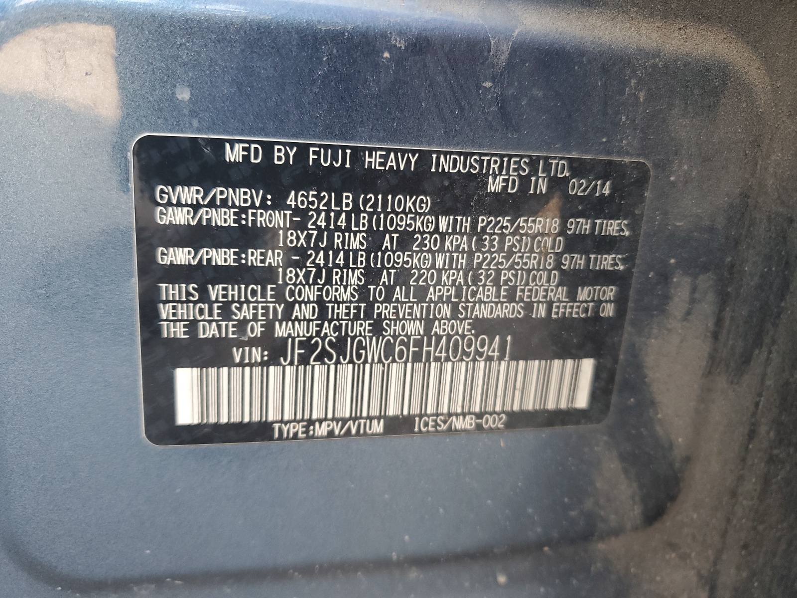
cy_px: 299
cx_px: 398
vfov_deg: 53.1
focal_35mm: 26
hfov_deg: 67.3
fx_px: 599
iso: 81
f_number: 1.5
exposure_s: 1/120
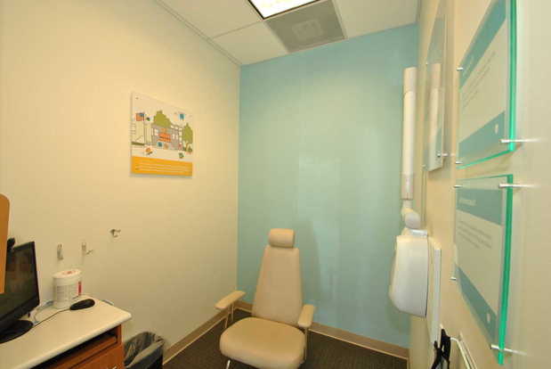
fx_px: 230
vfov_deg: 77.4
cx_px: 276
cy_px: 184
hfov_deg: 100.3
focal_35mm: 15
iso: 800
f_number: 7.1
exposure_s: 1/80
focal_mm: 10
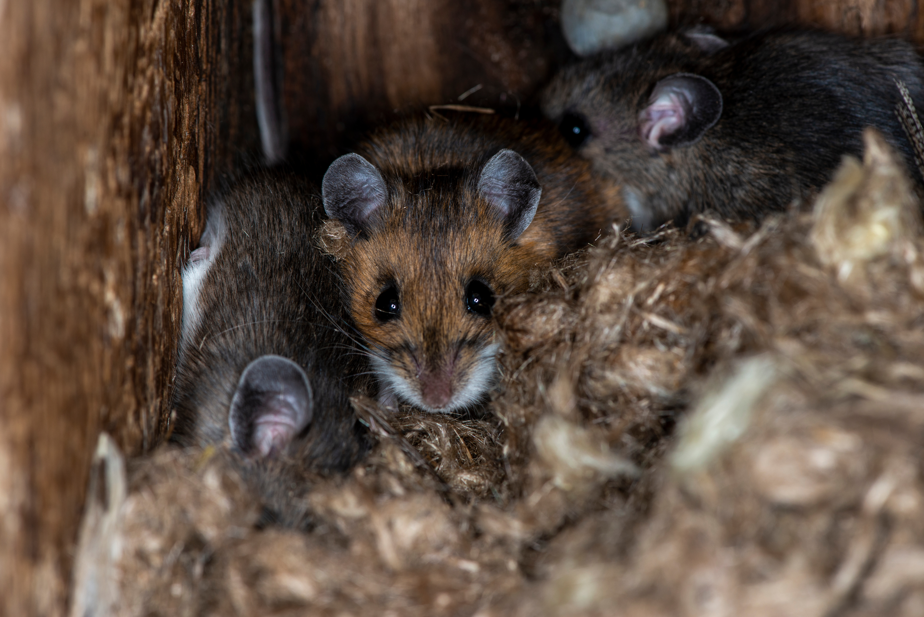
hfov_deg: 19.5
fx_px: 2696
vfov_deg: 13.1
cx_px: 462
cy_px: 308
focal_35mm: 105
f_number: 11
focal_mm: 105
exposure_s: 1/90
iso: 200
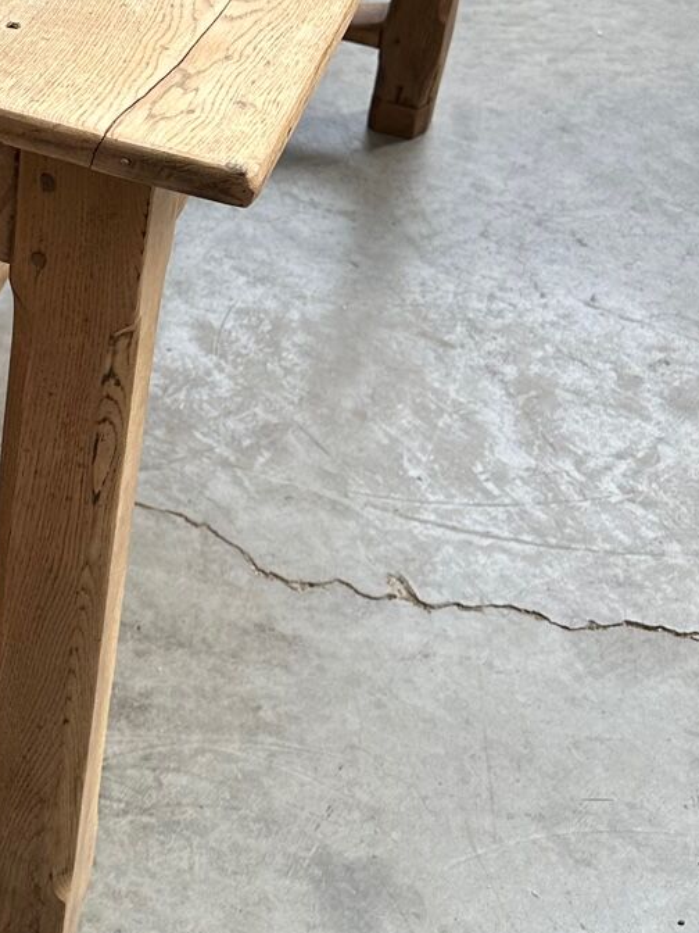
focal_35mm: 72
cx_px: -162
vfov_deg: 26.3
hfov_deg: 19.2
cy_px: 132
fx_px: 1939
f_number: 1.78
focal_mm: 6.86
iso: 80
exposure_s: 1/401
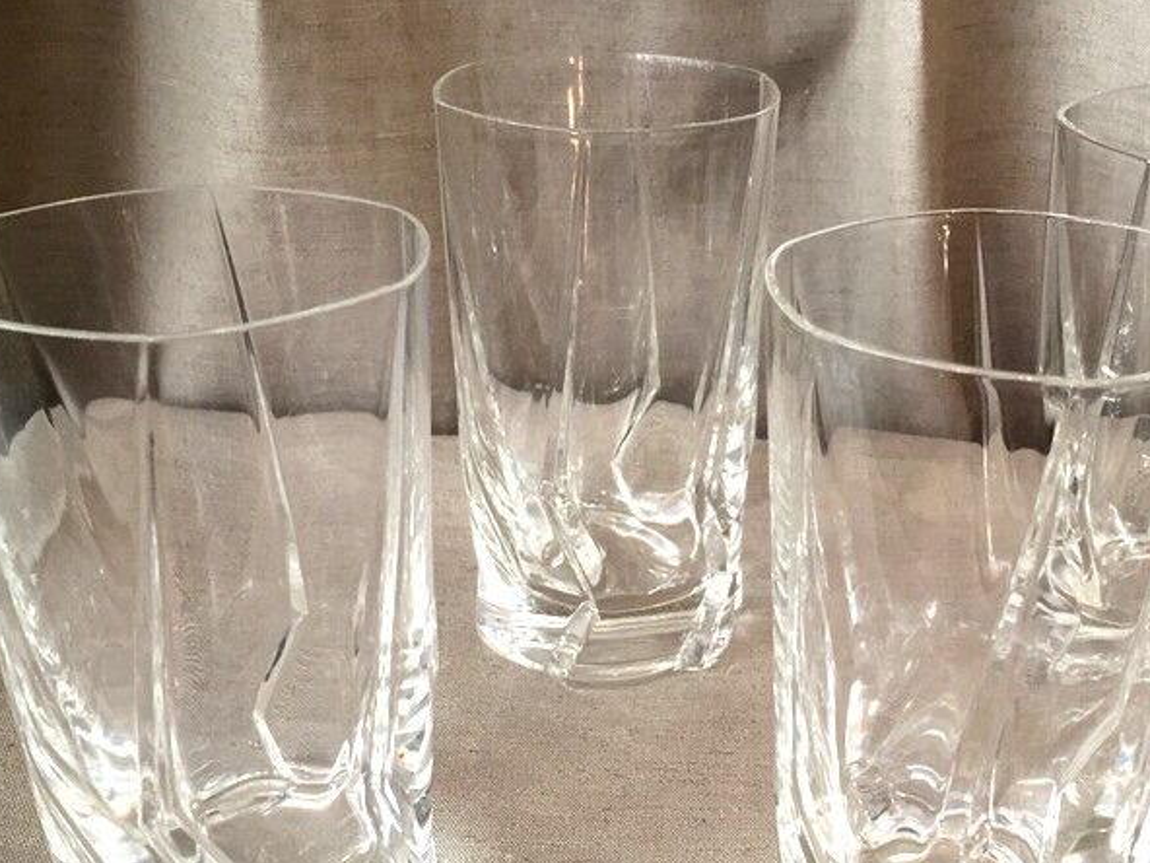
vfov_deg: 29.6
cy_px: 505
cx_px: 693
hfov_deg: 38.7
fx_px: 1628
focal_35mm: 49
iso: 125
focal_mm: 4.15
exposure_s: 1/33
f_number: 2.2
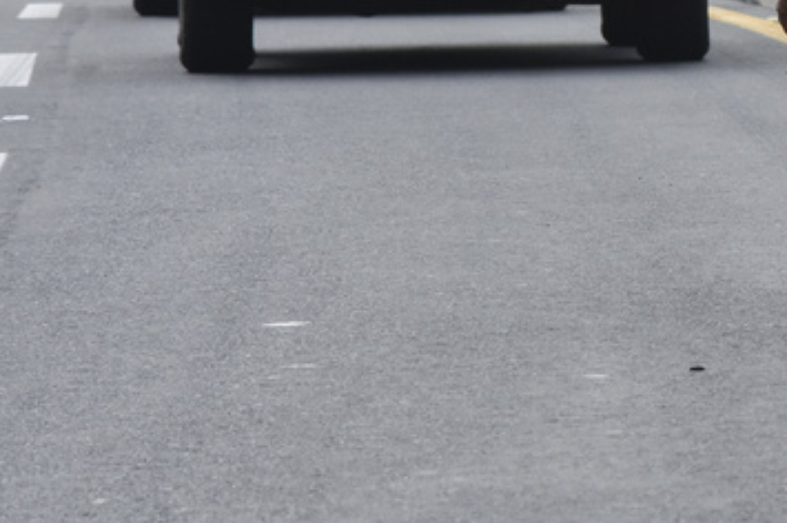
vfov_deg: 2.0
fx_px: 14665
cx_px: 1009
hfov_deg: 3.1
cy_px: -112
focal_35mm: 671
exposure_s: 1/1000
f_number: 8
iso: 560
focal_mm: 155
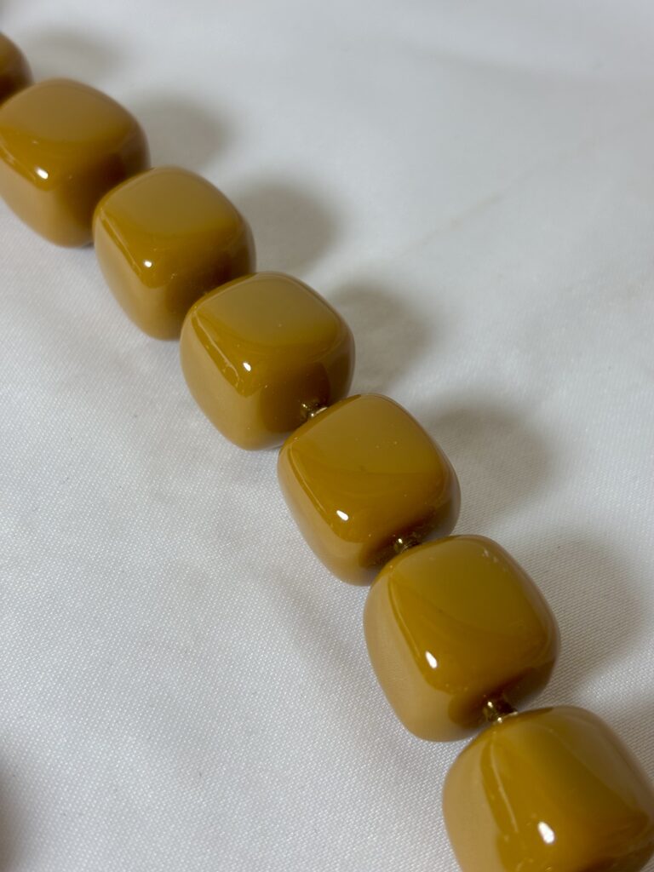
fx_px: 1310
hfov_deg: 28.0
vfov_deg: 36.8
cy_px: 436
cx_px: 327
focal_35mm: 52
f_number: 1.6
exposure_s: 1/107
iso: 25
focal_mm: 5.96
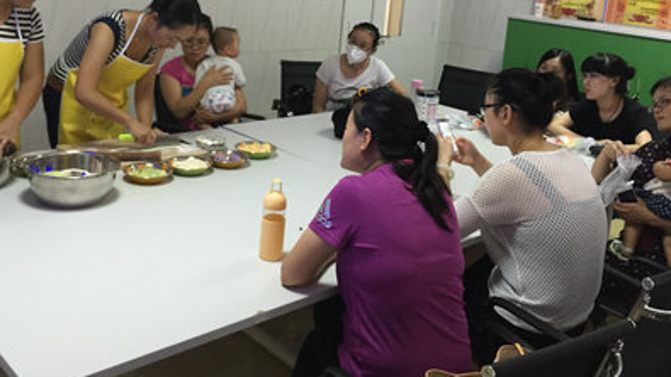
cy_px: 65
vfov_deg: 28.9
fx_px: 712
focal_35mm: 40
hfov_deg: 50.5
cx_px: 314
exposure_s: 1/33
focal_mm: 4.15
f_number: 2.2
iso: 200
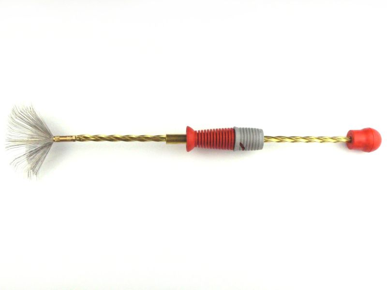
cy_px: 145
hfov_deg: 51.4
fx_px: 402
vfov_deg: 39.7
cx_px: 194
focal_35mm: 36
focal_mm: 6
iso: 400
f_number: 6.3
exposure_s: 1/400
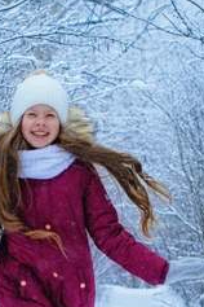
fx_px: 2150
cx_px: 56
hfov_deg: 5.4
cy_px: 299
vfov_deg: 8.1
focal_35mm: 253
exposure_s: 1/500
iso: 400
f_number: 4
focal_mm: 50
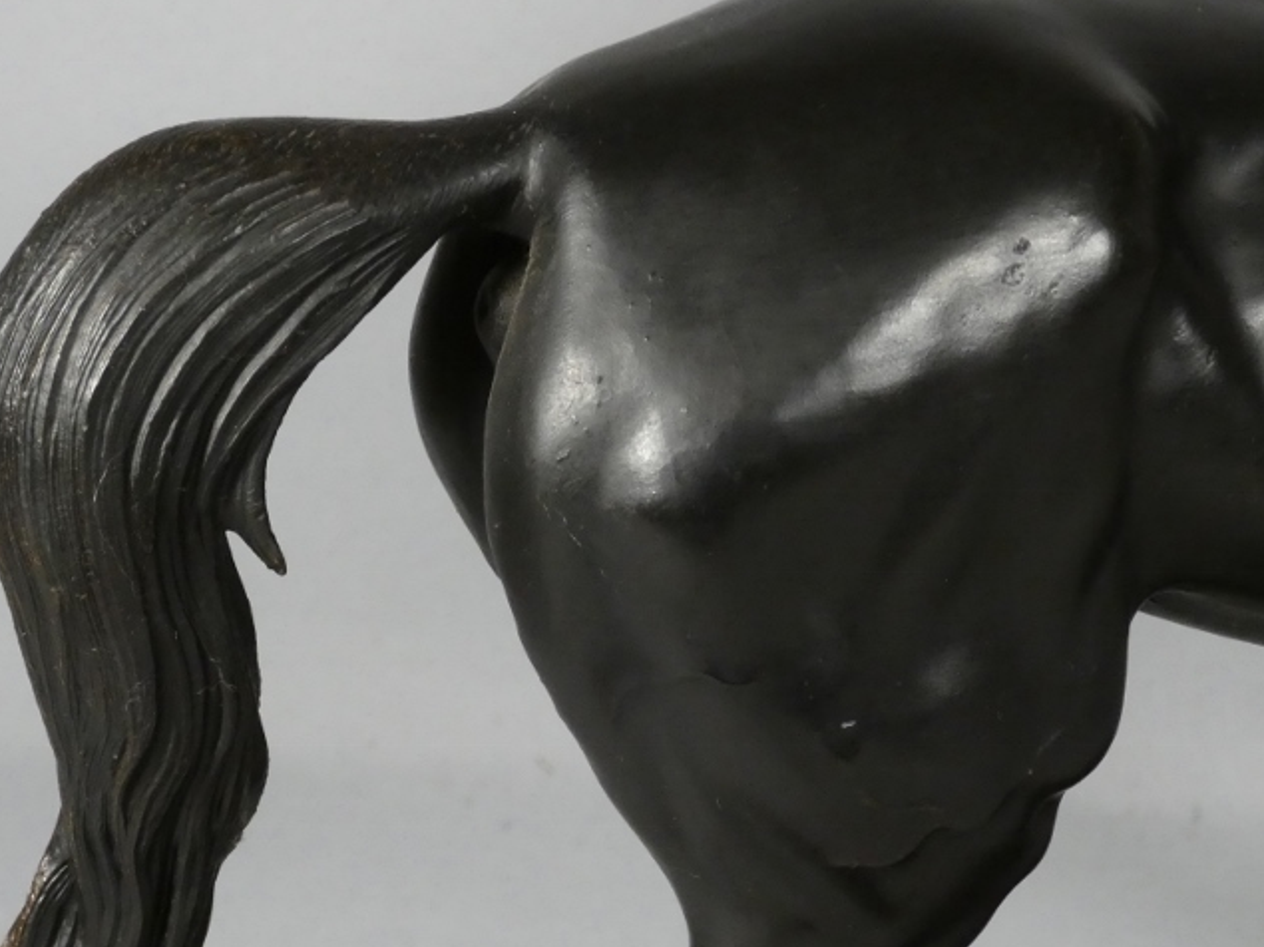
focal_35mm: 150
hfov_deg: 13.2
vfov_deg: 9.9
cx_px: 623
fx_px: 5476
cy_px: 704
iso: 640
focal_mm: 16.6
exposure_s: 1/125
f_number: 4.7
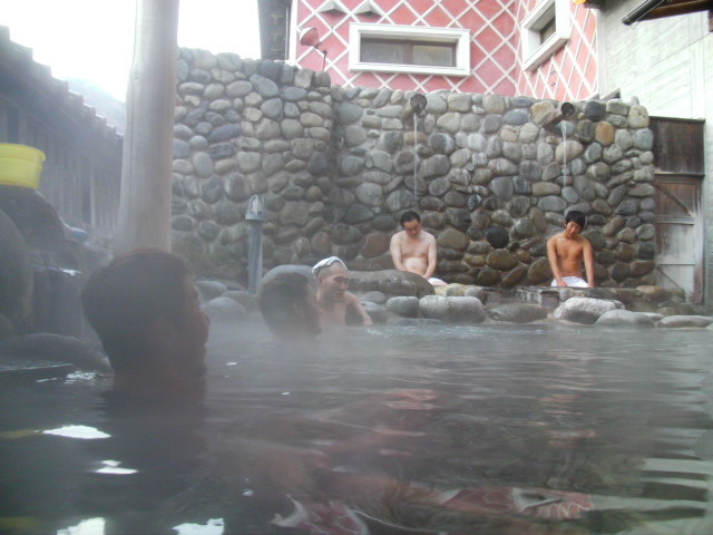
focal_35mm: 38
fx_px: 783
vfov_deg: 37.7
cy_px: 268
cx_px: 356
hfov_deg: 49.0
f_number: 3.5
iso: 166
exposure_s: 1/30
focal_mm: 6.3
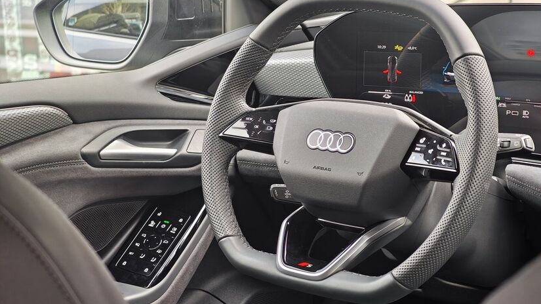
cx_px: 271
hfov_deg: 25.9
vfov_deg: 14.7
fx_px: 1176
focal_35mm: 82
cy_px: 146
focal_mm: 12.28
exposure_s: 1/100
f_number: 1.8
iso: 80
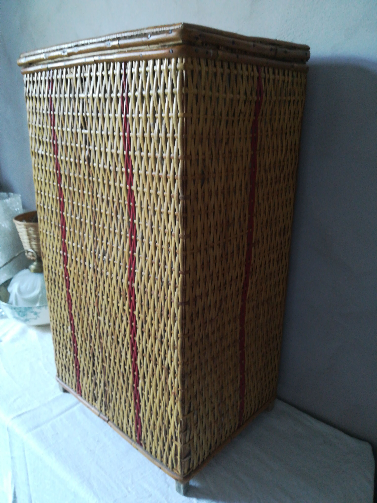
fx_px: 378
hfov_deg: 53.1
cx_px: 188
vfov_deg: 67.3
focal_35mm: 26
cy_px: 252
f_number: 2.2
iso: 250
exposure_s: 1/33.3
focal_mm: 3.83
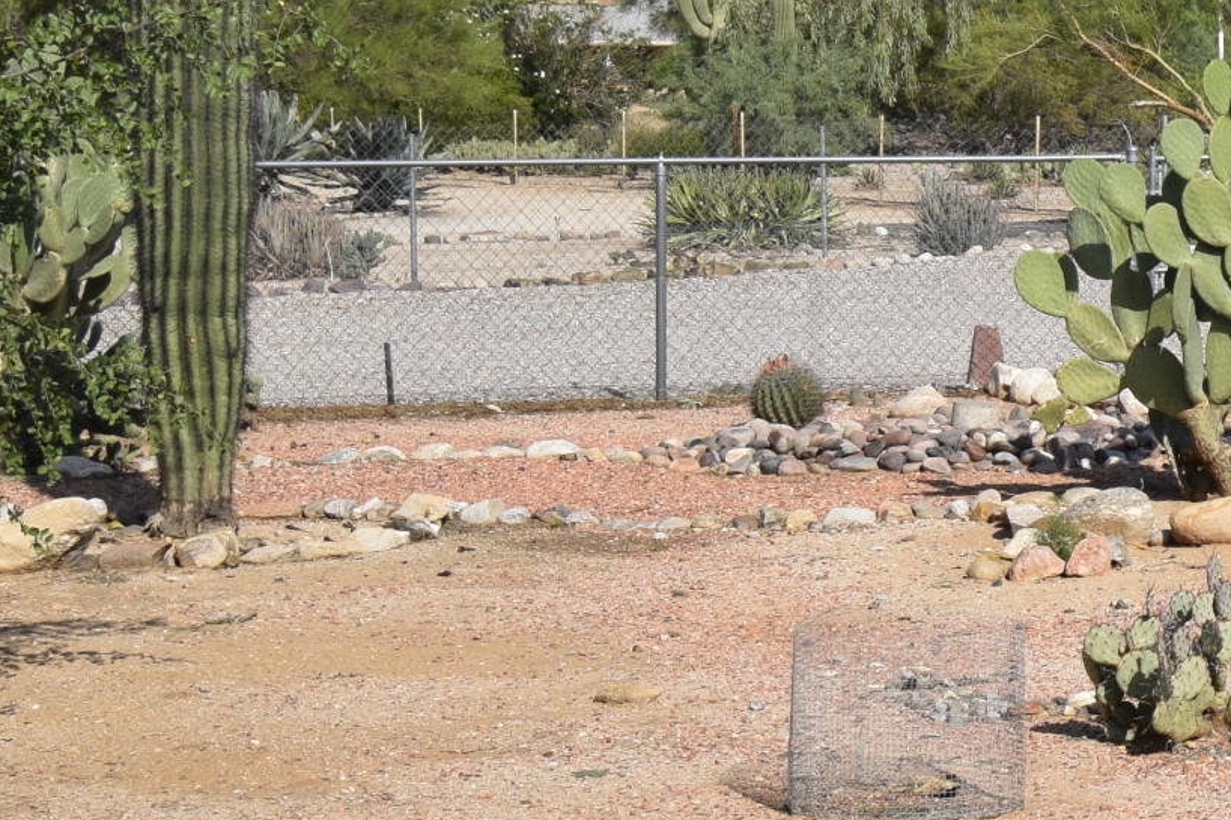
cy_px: 153
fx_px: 3760
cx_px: 1868
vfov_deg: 12.4
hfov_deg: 16.8
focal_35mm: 110
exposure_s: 1/400
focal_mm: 20
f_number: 10
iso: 200
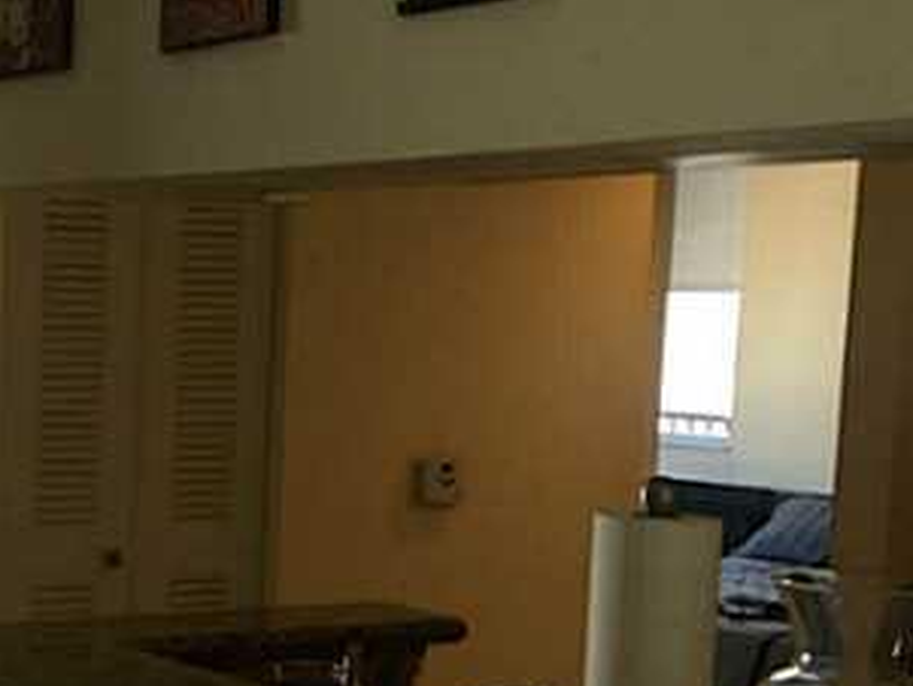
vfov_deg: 18.9
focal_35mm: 77
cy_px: 568
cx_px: -103
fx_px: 2032
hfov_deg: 23.7
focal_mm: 4.15
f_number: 2.2
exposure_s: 1/40
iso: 32
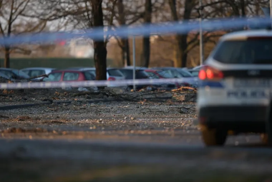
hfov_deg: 5.2
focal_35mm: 400
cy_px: 91
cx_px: 136
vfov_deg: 3.4
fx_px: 3023
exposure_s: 1/1600
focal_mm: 400
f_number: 2.8
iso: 640
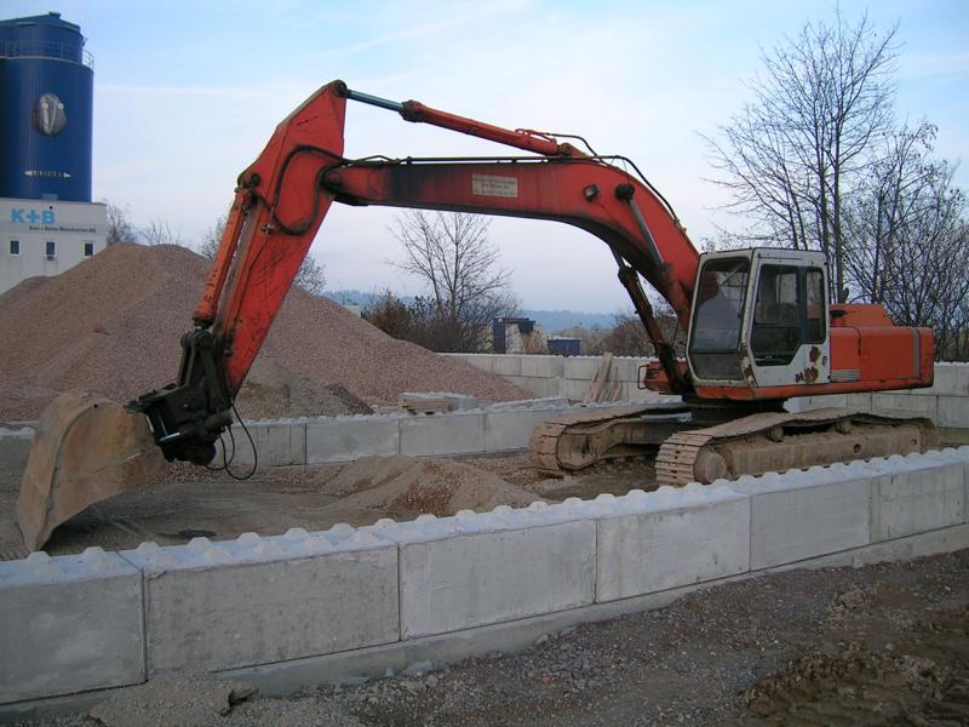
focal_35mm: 35
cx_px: 484
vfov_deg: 40.7
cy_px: 364
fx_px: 980
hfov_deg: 52.6
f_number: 2.8
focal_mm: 5.4
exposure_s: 1/259
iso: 50
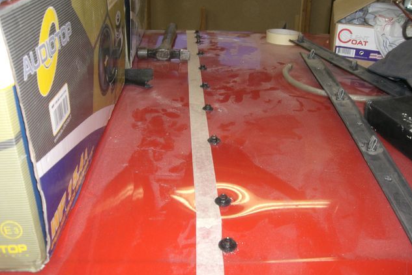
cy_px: 142
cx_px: 208
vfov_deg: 33.4
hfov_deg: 48.4
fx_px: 458
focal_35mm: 40
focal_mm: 6.2
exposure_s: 1/60
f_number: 2.7
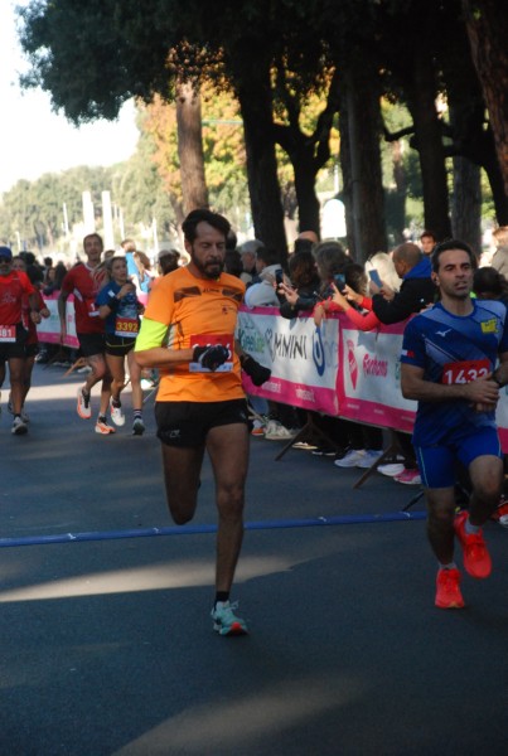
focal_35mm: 142
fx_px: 3000
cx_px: 254
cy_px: 378
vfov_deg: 14.4
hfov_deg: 9.7
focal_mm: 95
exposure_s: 1/500
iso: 1000
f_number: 5.6
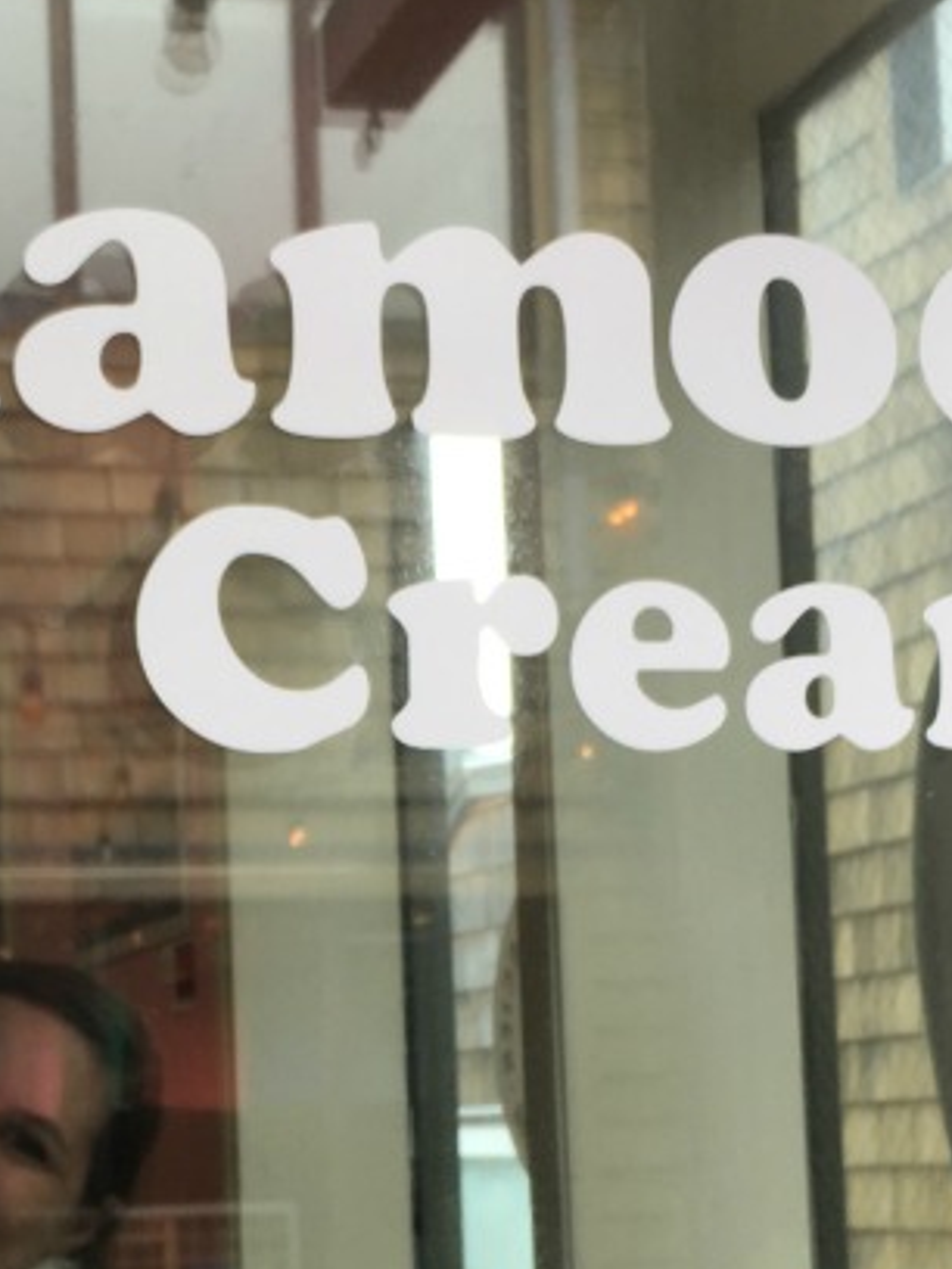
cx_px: 193
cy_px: 960
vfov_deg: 26.3
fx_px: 2677
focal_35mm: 73
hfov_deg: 20.0
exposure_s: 1/137
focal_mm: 4.15
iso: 25
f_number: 2.2
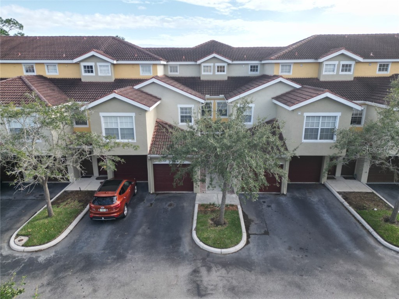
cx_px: 200
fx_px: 277
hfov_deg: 71.6
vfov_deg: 56.8
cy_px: 150
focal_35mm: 24
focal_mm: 6.72
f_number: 1.7
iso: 140
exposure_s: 1/1250
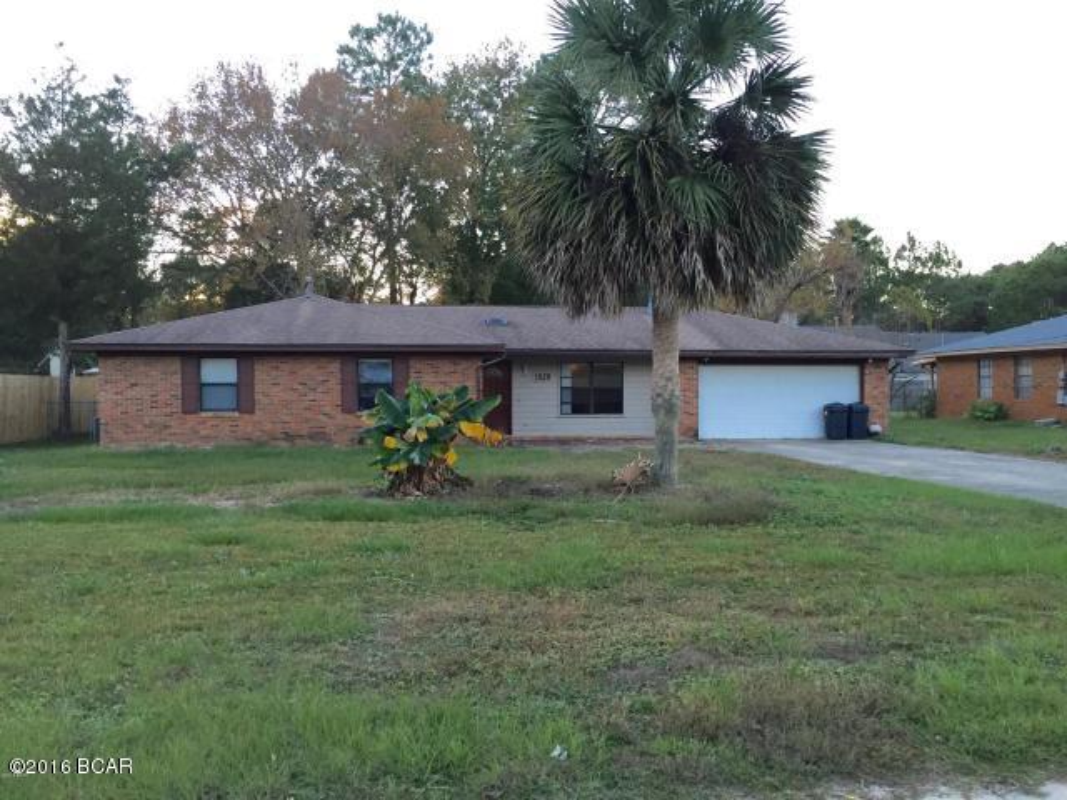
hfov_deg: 61.7
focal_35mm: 29
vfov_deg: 48.2
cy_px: 400
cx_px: 534
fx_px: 894
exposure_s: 1/30
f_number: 2.2
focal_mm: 4.15
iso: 40
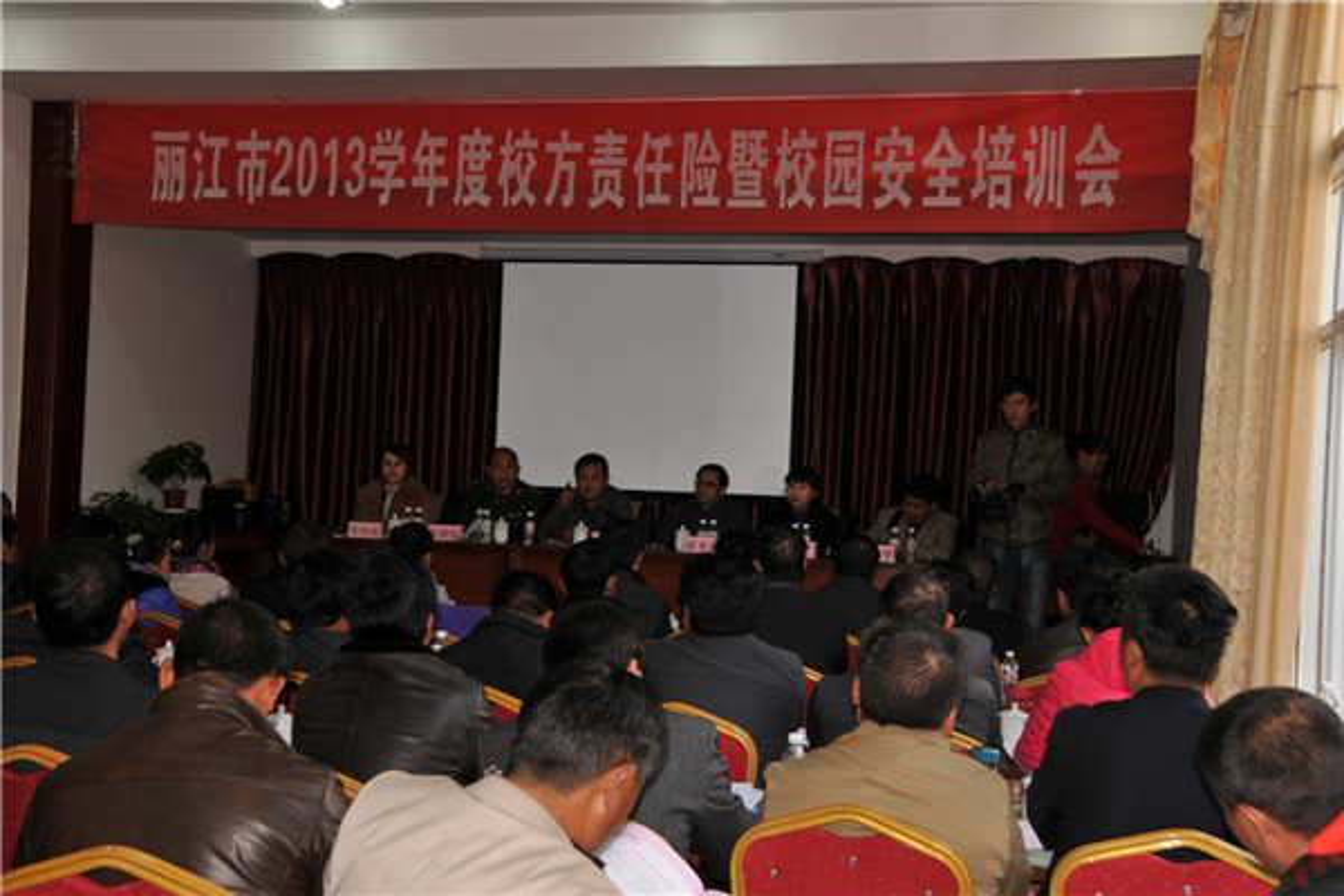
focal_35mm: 40
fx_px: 1512
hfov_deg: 47.9
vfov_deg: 33.0
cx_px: 672
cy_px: 448
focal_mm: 27
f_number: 5
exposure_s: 1/60
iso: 200
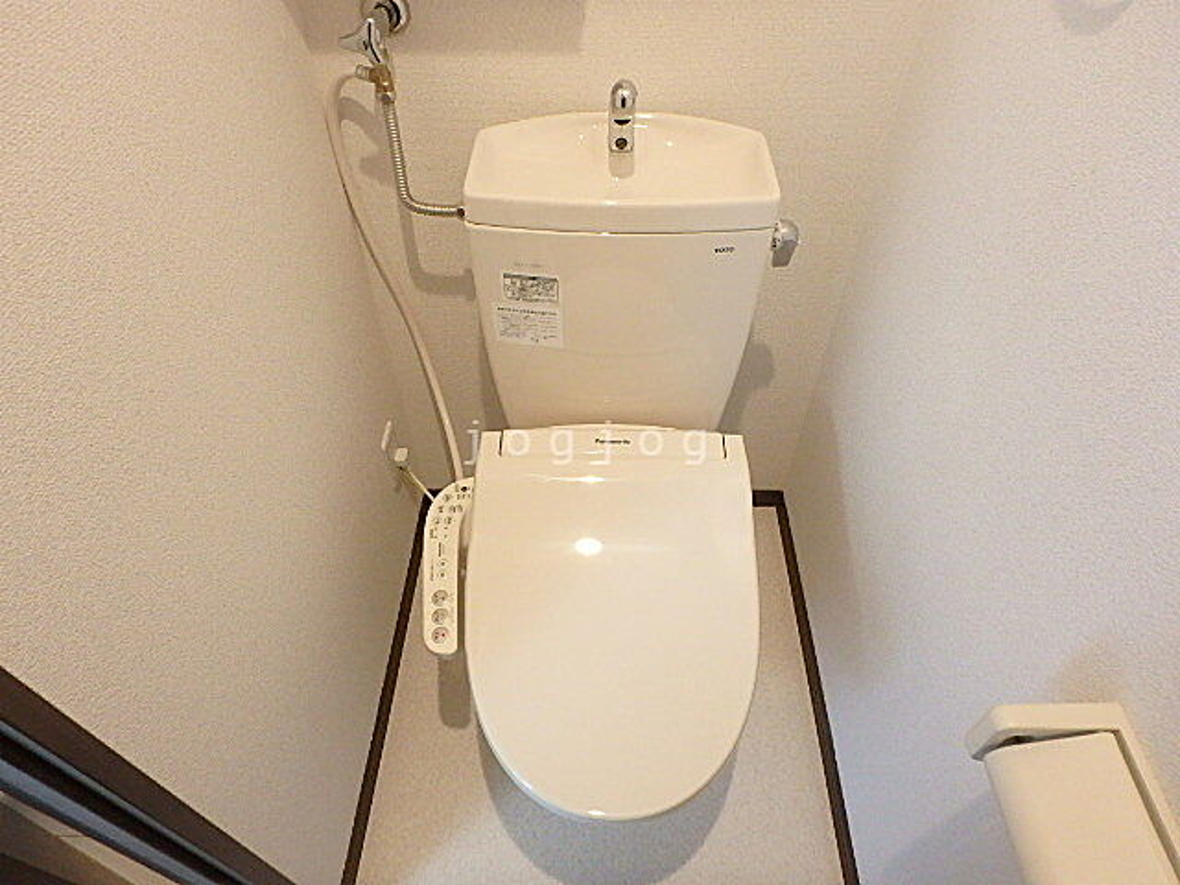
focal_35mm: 21
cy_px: 442
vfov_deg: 63.4
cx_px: 590
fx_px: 716
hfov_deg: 79.0
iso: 640
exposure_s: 1/30
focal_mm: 3.7
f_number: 3.5
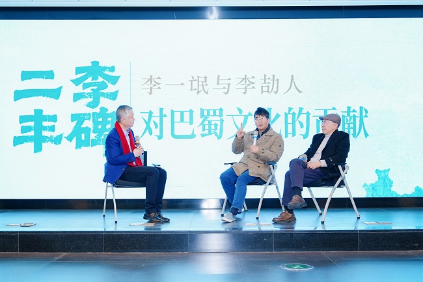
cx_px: 212
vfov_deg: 31.2
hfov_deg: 45.4
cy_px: 141
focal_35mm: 43
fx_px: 505
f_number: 4
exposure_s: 1/160
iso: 640
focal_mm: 43
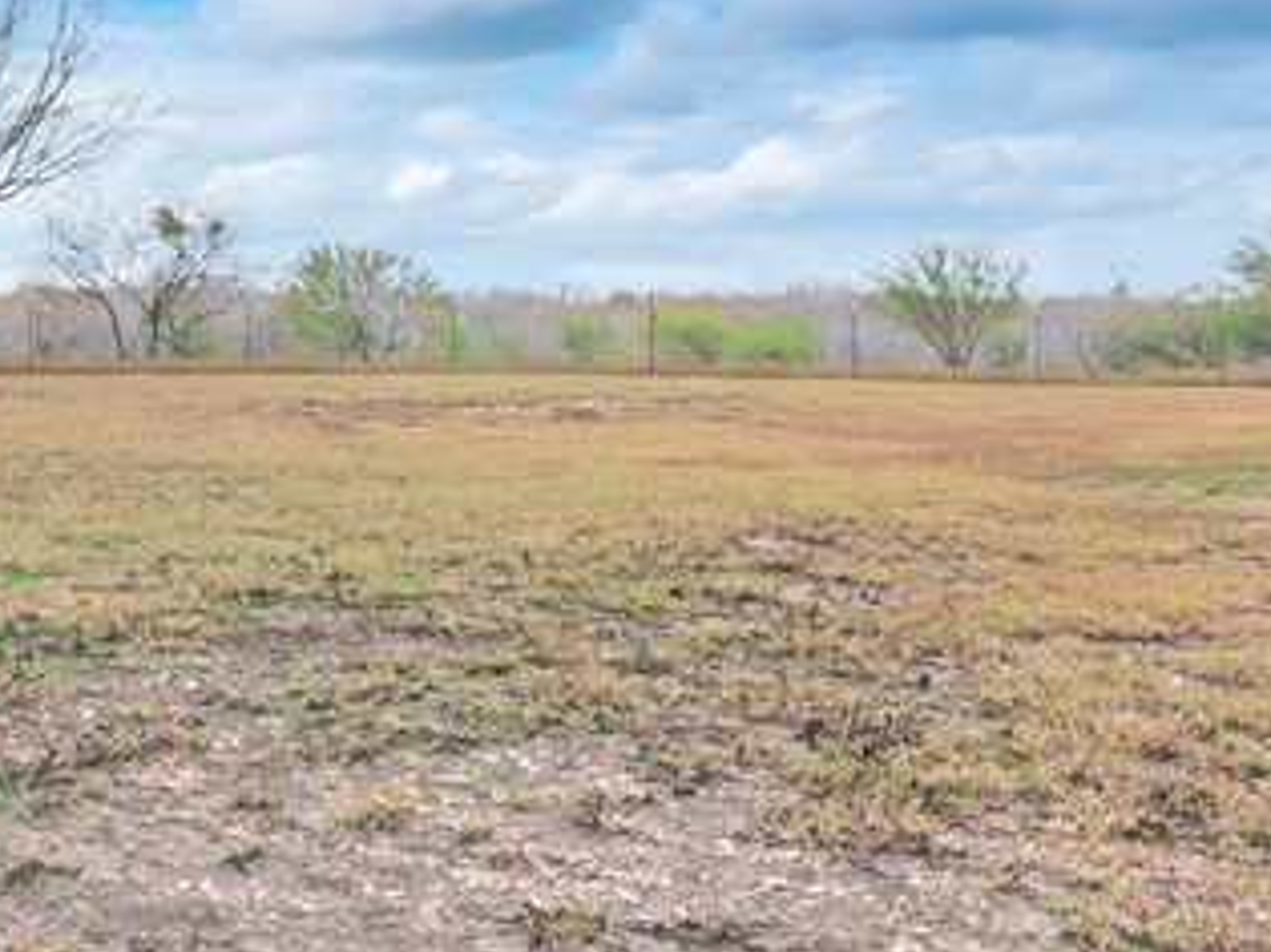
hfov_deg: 35.7
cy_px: 315
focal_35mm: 52
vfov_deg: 27.8
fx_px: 1909
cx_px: 270
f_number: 11
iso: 200
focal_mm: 8
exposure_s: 1/80
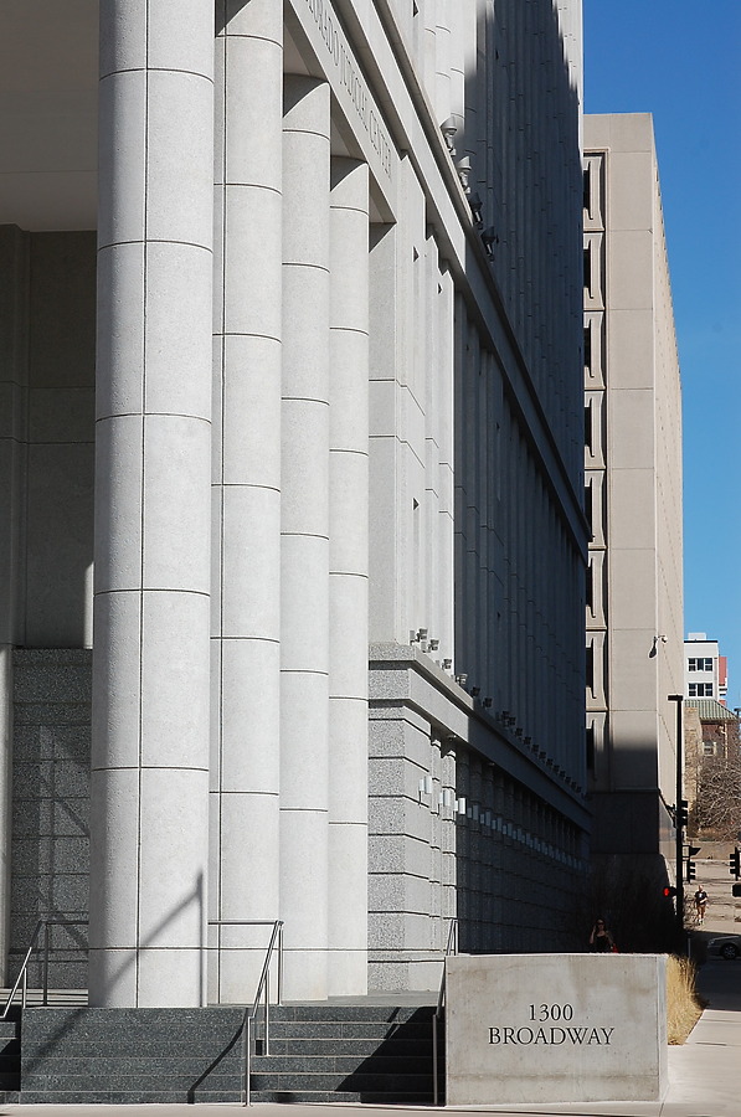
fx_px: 3253
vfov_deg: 19.5
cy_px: 558
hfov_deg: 13.0
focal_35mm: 105
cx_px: 370
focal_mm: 70
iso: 200
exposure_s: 1/400
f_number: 11
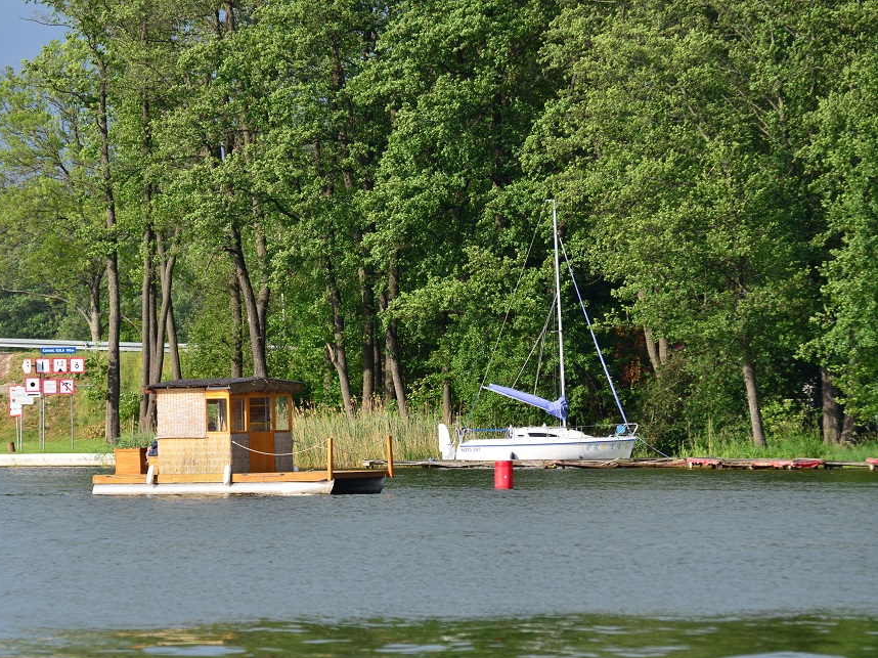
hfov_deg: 7.2
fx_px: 7013
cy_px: 337
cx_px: 368
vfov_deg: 5.4
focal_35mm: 277
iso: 640
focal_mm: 165
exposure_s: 1/3200
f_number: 5
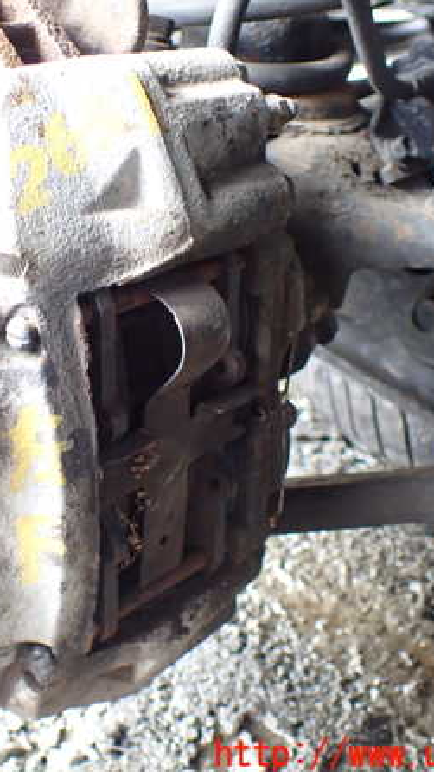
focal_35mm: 44
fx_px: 900
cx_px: 86
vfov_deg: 46.4
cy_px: 388
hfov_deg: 26.6
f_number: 2.3
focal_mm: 5.4
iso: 640
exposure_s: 1/125
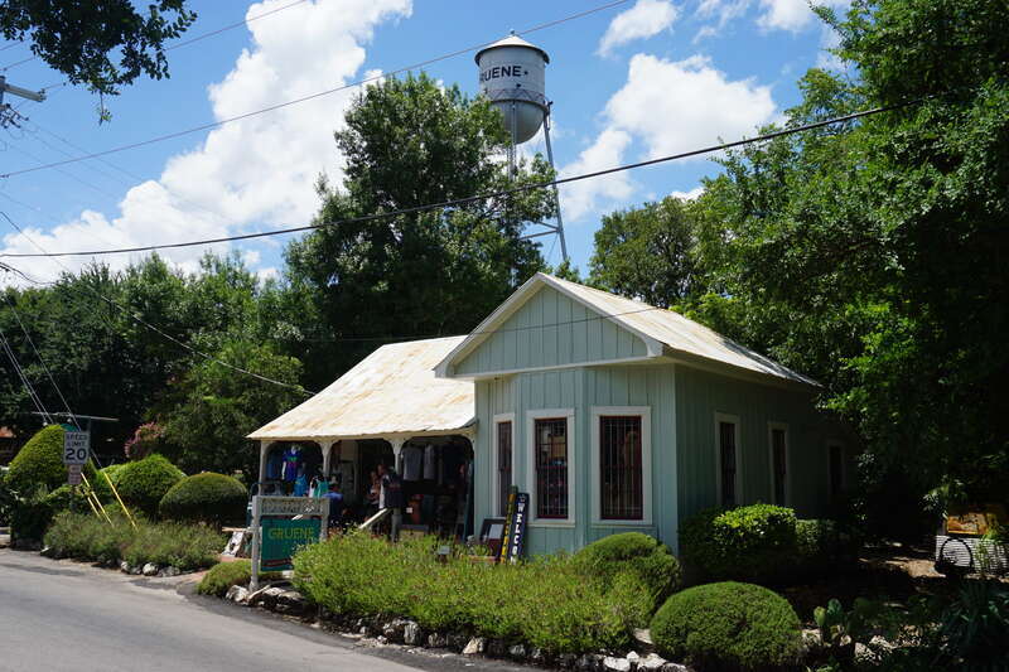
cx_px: 504
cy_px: 336
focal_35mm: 34
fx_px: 967
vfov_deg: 38.3
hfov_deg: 55.1
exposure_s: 1/160
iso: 100
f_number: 11
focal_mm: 23
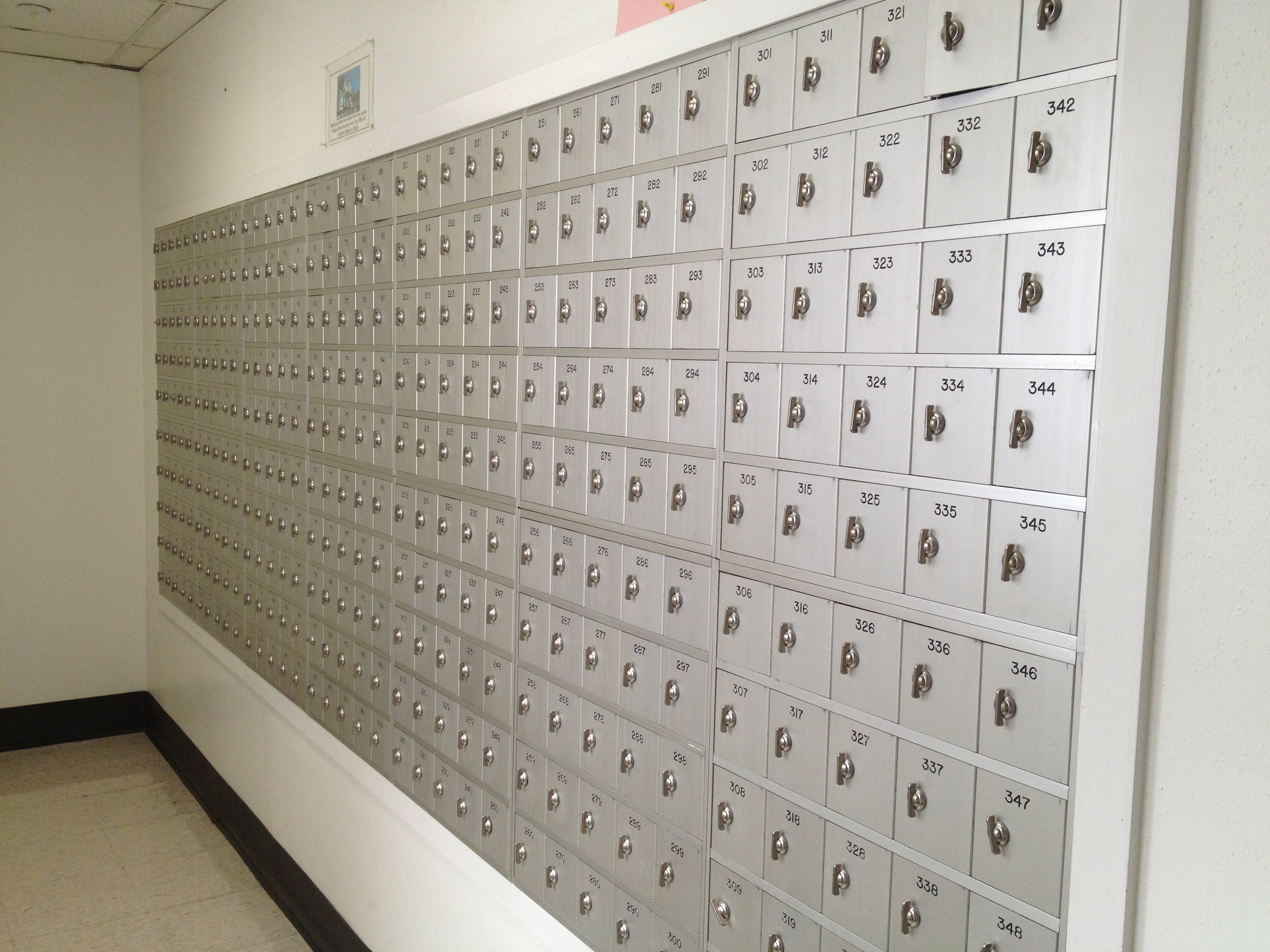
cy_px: 476
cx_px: 635
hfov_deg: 52.6
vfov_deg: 40.7
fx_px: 1284
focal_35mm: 35
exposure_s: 1/120
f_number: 2.4
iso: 100
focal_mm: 4.28
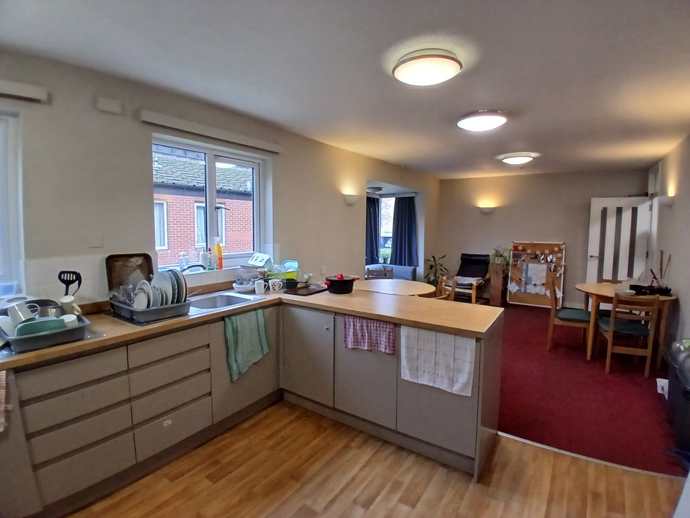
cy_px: 259
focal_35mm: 17
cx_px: 345
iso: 250
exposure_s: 1/33
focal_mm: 1.4
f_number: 2.2
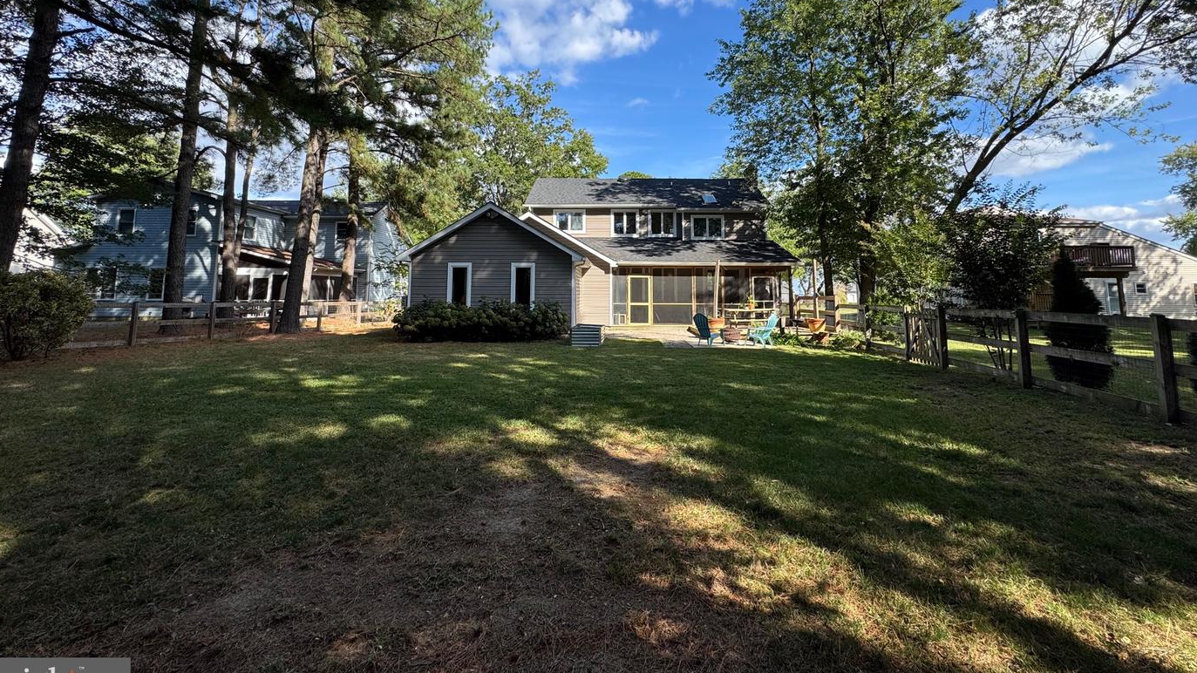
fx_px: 508
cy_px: 237
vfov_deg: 65.7
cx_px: 605
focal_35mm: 16
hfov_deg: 99.4
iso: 50
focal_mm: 2.22
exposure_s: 1/787
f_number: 2.2
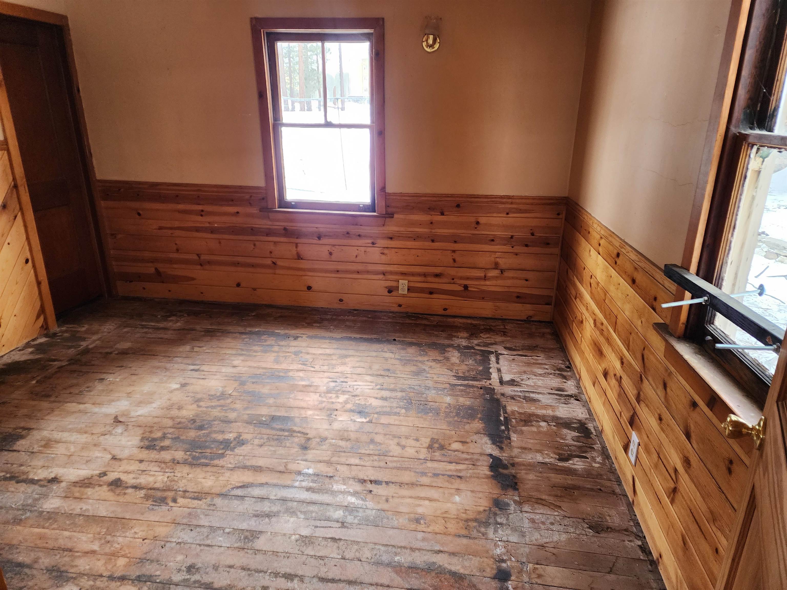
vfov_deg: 58.9
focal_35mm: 23
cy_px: 295
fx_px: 523
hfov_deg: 73.9
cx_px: 394
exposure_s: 1/120
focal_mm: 6.4
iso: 250
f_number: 1.8
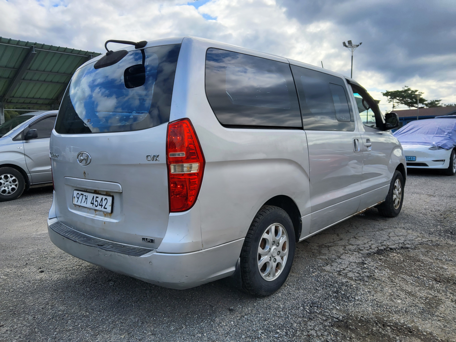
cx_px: 228
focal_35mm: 26
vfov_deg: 53.1
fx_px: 343
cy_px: 171
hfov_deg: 67.3
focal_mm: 3.98
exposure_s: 1/577
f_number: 1.8
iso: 12
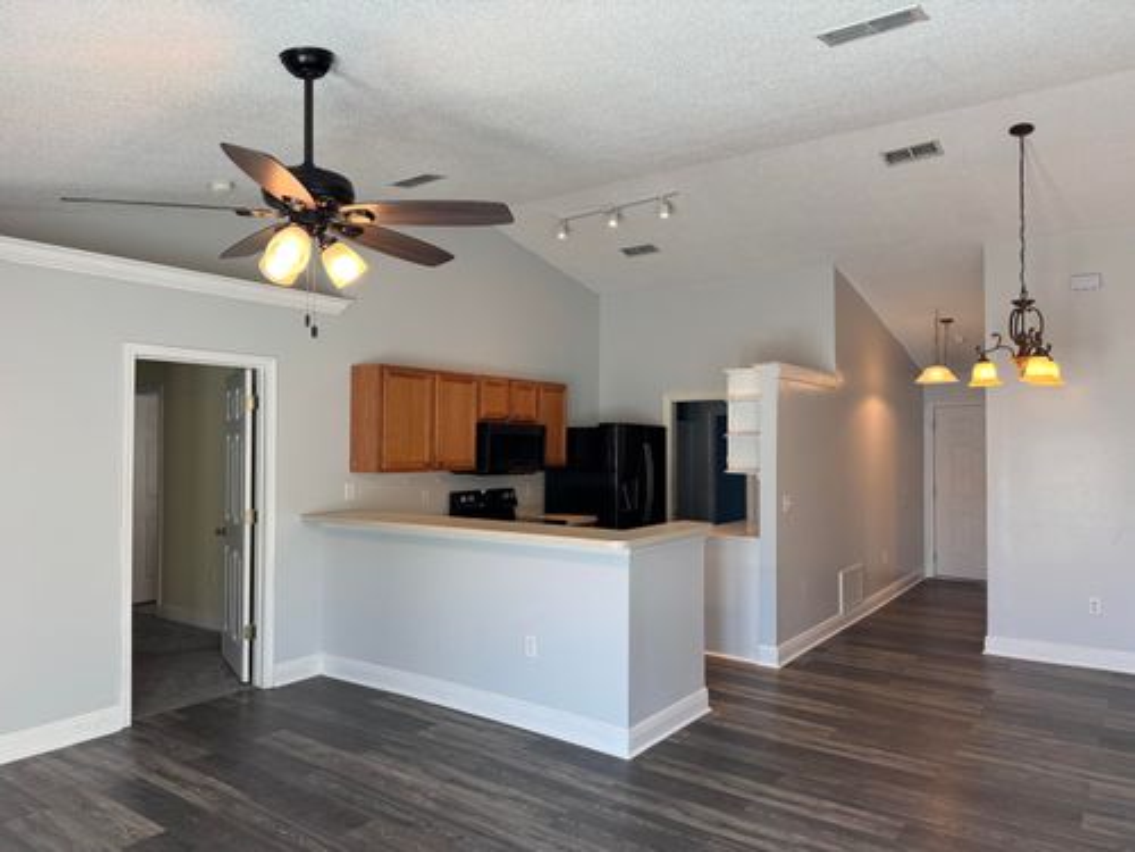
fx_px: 787
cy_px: 426
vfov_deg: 56.8
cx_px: 568
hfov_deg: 71.6
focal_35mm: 24
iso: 125
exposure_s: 1/120
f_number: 1.78
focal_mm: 6.76
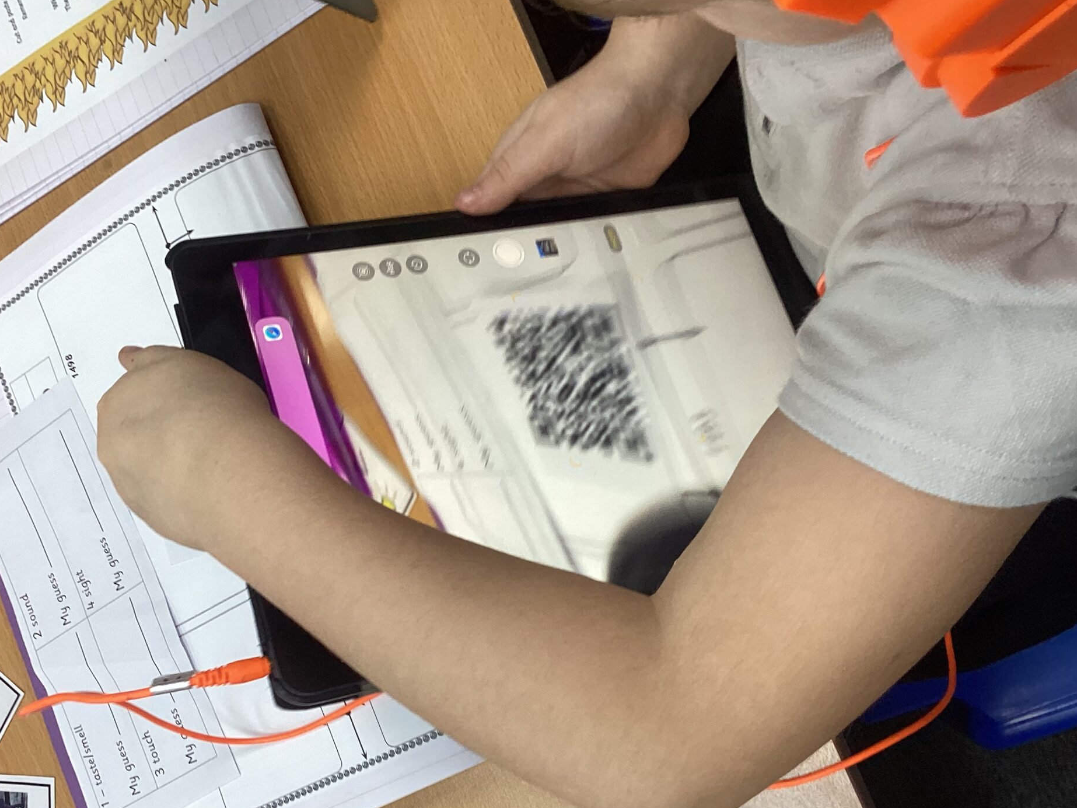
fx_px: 1338
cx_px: 538
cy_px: 517
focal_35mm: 43
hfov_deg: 43.9
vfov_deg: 33.4
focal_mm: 3.3
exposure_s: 1/50
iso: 80
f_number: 2.4
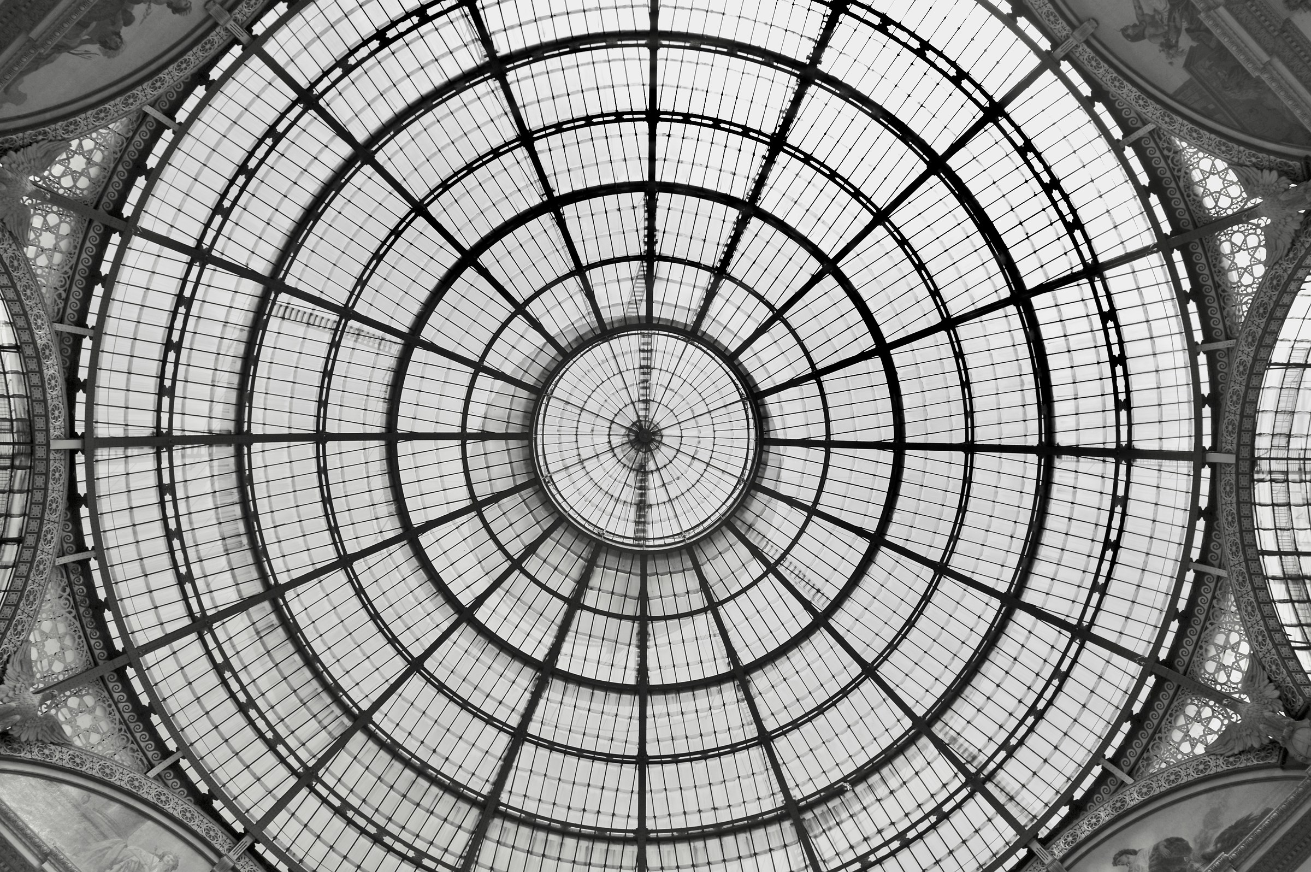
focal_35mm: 24
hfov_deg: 73.8
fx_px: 873
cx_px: 656
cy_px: 436
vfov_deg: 53.1
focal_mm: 24
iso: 200
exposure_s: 1/1600
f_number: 5
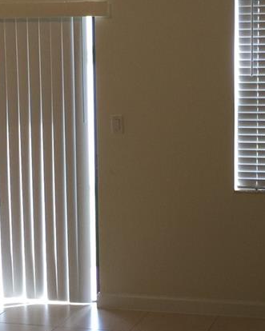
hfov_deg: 18.7
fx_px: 804
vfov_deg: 23.3
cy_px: 170
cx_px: 162
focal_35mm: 82
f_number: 2.2
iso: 32
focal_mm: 4.15
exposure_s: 1/30
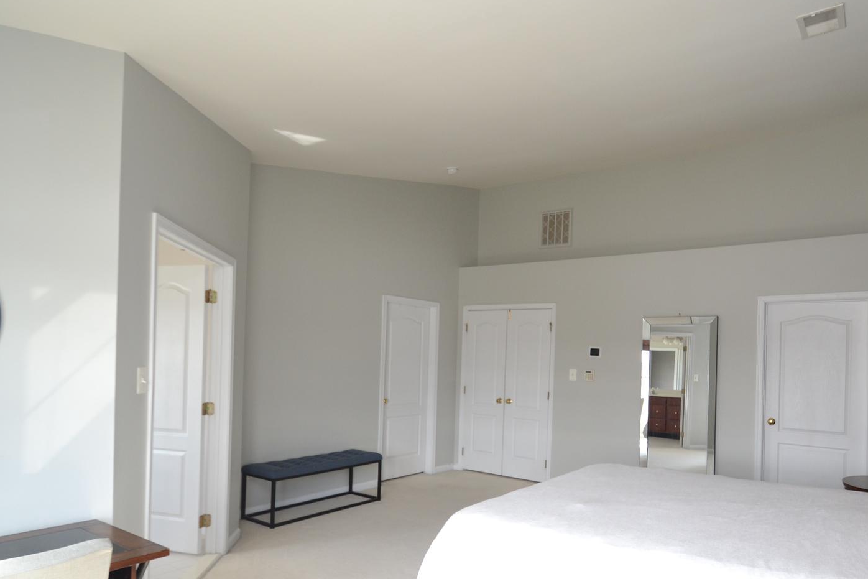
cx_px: 537
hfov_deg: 77.3
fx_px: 530
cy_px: 347
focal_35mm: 22
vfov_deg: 56.8
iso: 400
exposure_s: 1/100
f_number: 5
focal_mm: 10
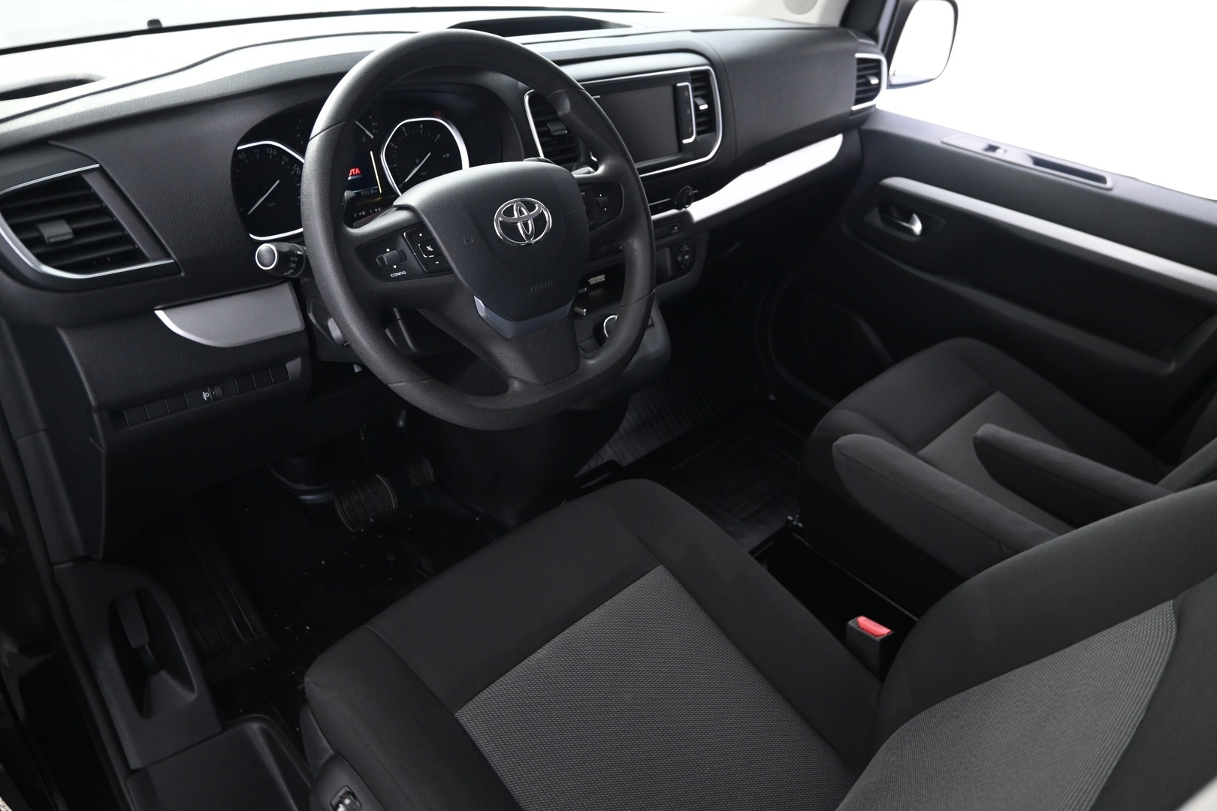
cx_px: 608
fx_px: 811
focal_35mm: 24
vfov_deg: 53.1
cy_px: 406
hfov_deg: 73.7
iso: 1600
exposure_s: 1/8
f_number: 3.5
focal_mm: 16
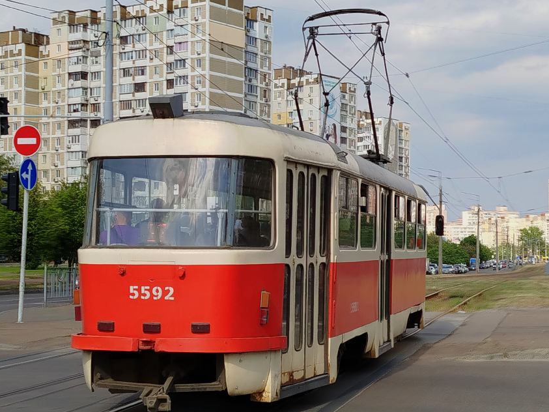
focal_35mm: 74
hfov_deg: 26.3
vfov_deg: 19.9
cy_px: 202
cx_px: 274
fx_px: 1173
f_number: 1.7
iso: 50
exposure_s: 1/780
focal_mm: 5.31
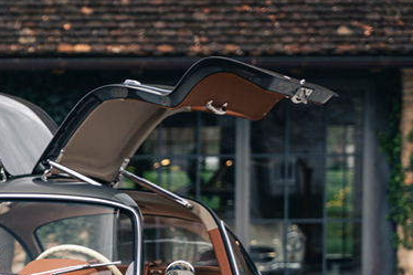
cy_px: 329
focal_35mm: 187
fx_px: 2144
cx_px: -52
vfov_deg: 7.3
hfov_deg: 10.8
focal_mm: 70
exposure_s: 1/640
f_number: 2.8
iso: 250
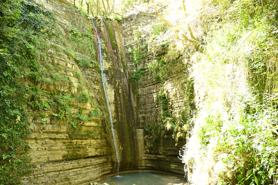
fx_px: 270
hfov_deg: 54.4
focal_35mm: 35
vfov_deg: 37.9
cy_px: 92
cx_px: 139
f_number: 4.5
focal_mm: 35
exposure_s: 1/1000
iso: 6400
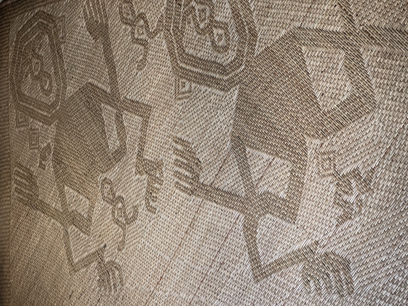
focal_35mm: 77
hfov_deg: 25.3
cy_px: 153
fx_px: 908
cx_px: 204
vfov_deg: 19.1
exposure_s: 1/99
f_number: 2.8
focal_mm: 9
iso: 200
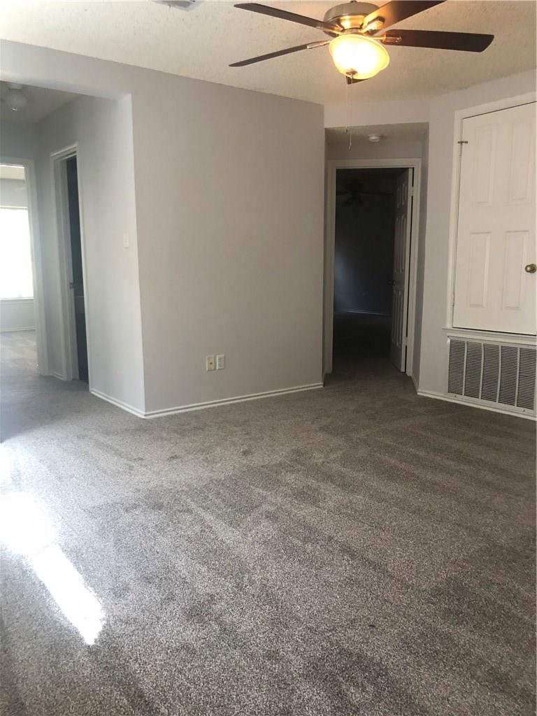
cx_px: 268
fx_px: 579
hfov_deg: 49.7
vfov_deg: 63.4
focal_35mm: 28
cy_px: 358
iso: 64
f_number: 1.8
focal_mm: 3.99
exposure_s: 1/15
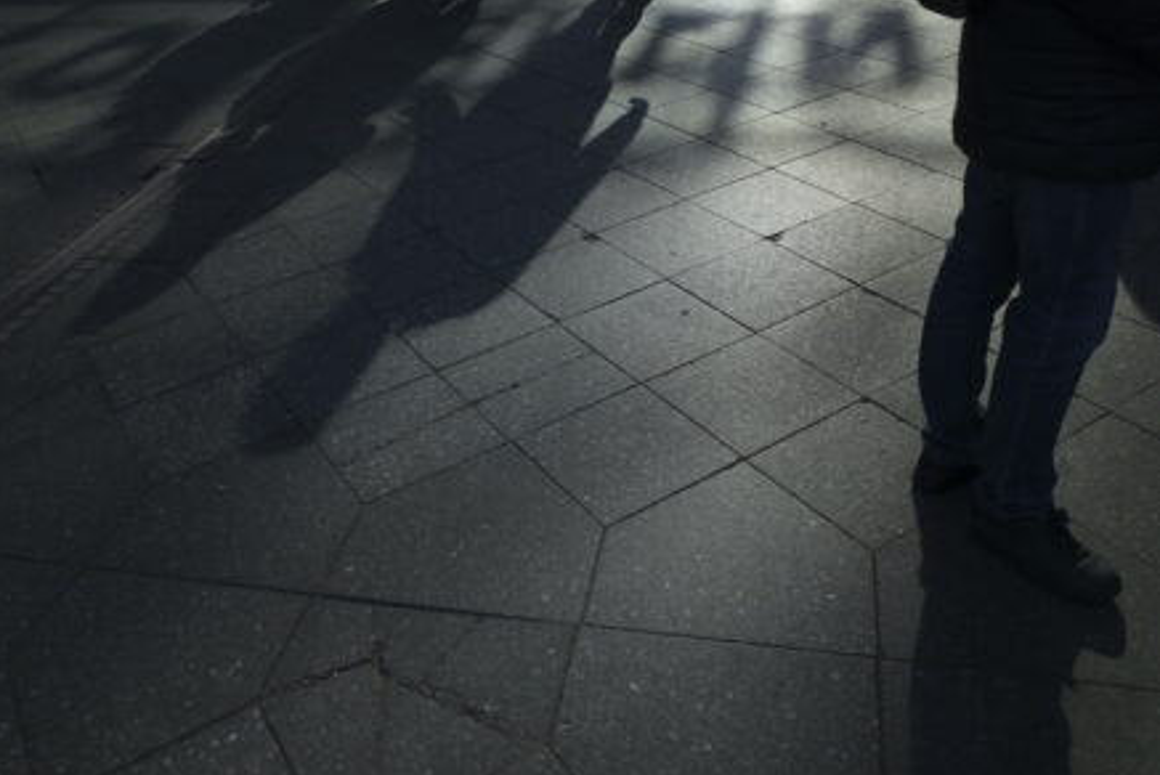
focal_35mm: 32
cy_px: 377
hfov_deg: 58.5
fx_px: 1032
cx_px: 504
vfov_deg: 41.2
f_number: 7.1
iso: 160
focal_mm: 18.3
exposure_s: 1/200
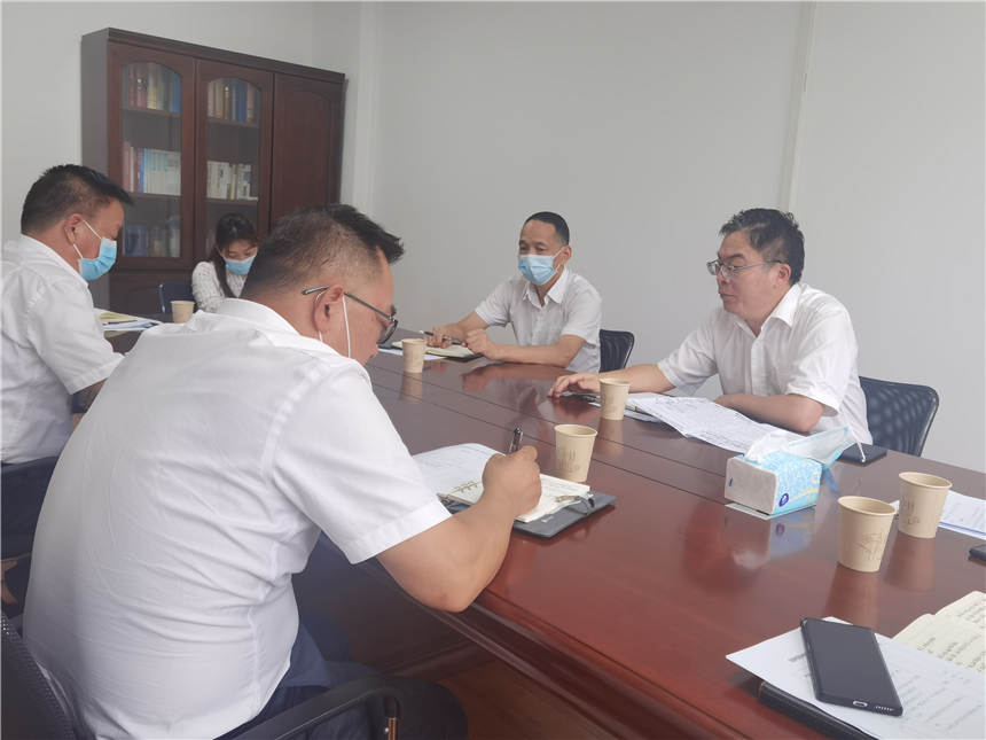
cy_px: 370
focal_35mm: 30
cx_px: 493
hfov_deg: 60.0
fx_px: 855
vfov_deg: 46.8
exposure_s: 1/100
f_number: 1.9
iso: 64
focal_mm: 6.71
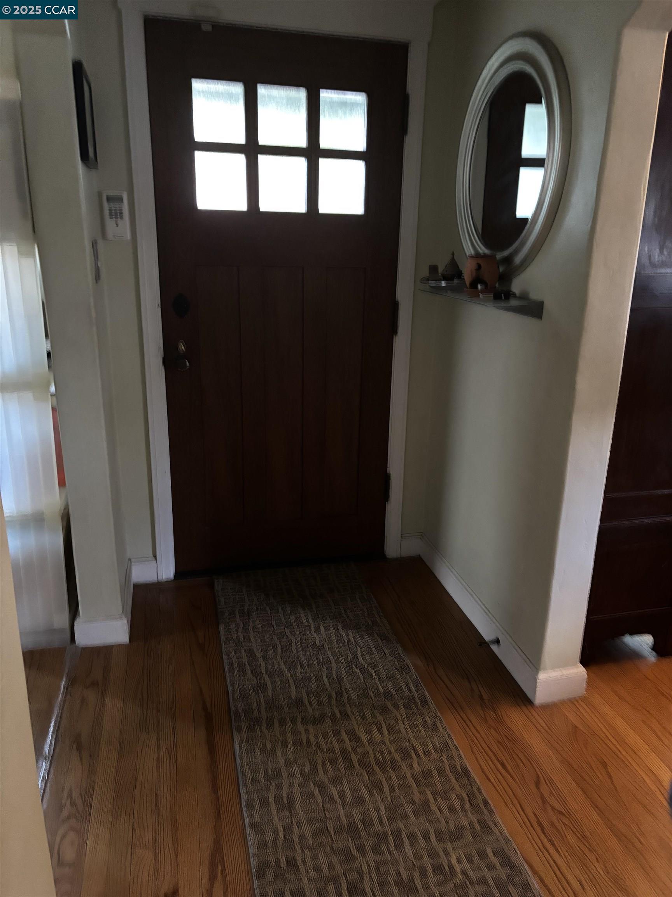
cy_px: 448
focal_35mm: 26
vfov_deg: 67.3
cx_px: 336
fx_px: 673
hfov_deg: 53.1
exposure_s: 1/24
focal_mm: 5.96
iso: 1000
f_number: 1.6
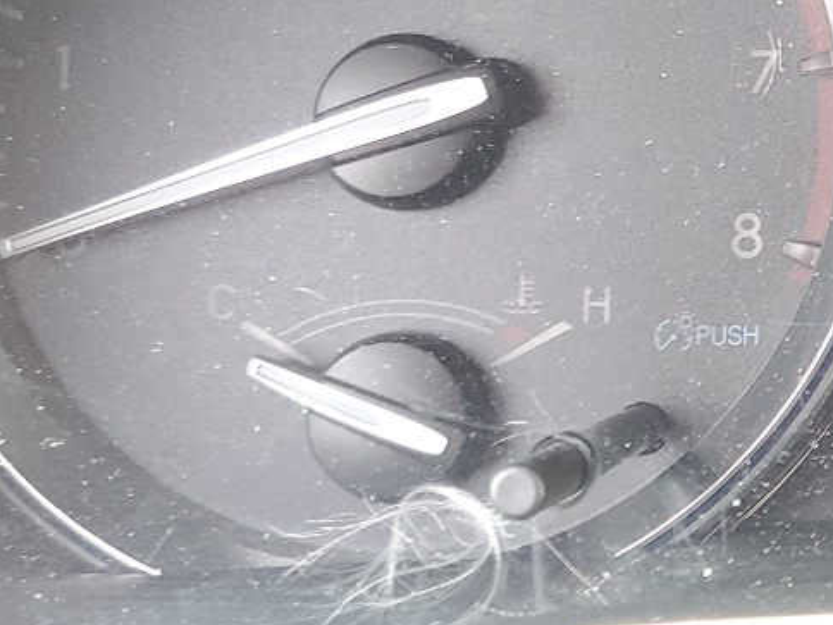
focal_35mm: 86
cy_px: 24
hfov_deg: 20.4
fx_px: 2070
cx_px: 1141
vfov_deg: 16.9
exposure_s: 1/60.2
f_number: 1.5
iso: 91
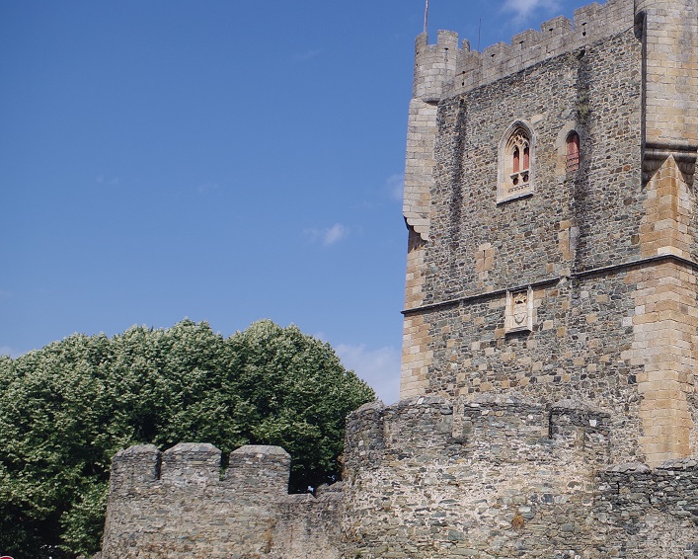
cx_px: 663
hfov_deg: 35.2
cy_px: 315
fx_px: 1013
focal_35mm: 49
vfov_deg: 30.8
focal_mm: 18
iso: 100
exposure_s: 1/320
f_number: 7.1
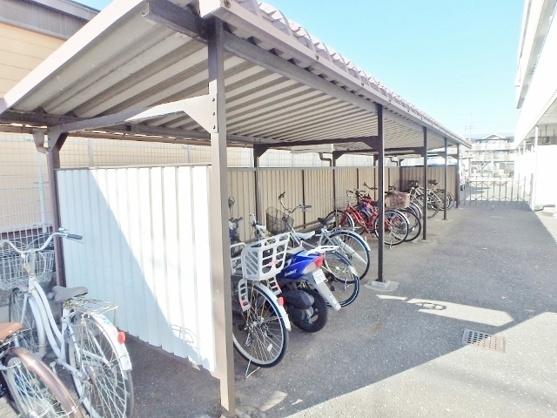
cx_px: 278
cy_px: 209
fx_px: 338
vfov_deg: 63.4
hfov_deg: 79.0
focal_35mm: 21
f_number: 3.5
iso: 125
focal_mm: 3.7
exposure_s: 1/640
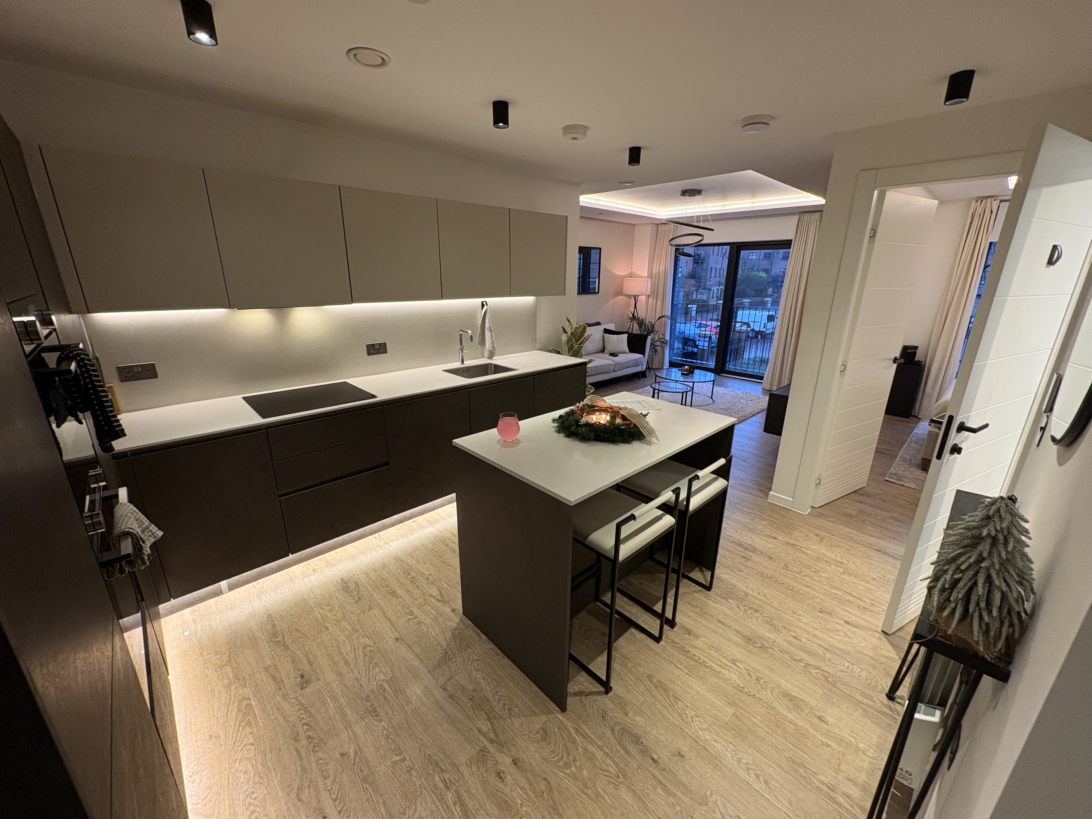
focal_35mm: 14
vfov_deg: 85.7
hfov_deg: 102.1
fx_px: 442
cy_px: 410
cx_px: 546
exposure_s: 1/50
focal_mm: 2.22
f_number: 2.2
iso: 250
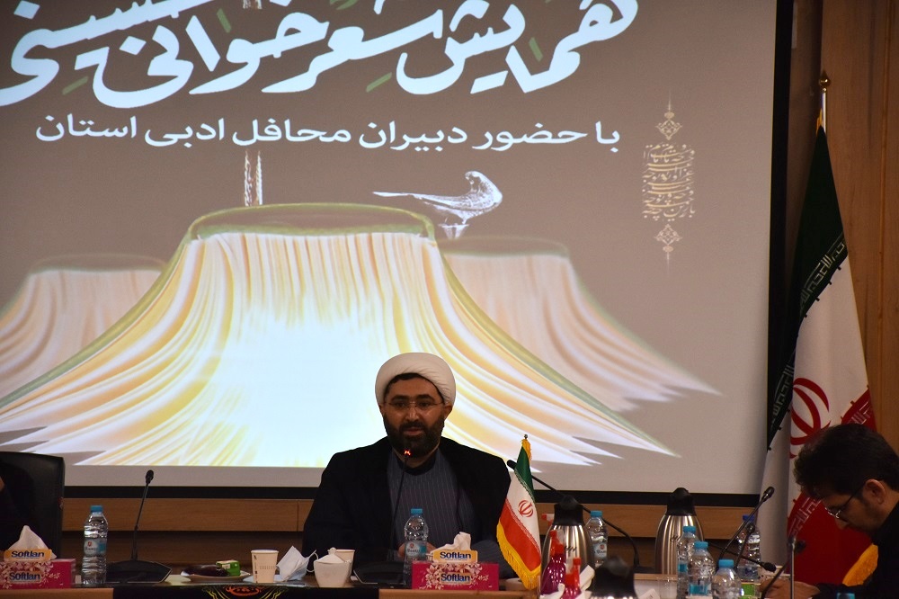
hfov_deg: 13.0
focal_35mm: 158
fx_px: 3932
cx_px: 450
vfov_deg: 8.7
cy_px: 300
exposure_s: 1/125
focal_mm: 105
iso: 800
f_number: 5.6
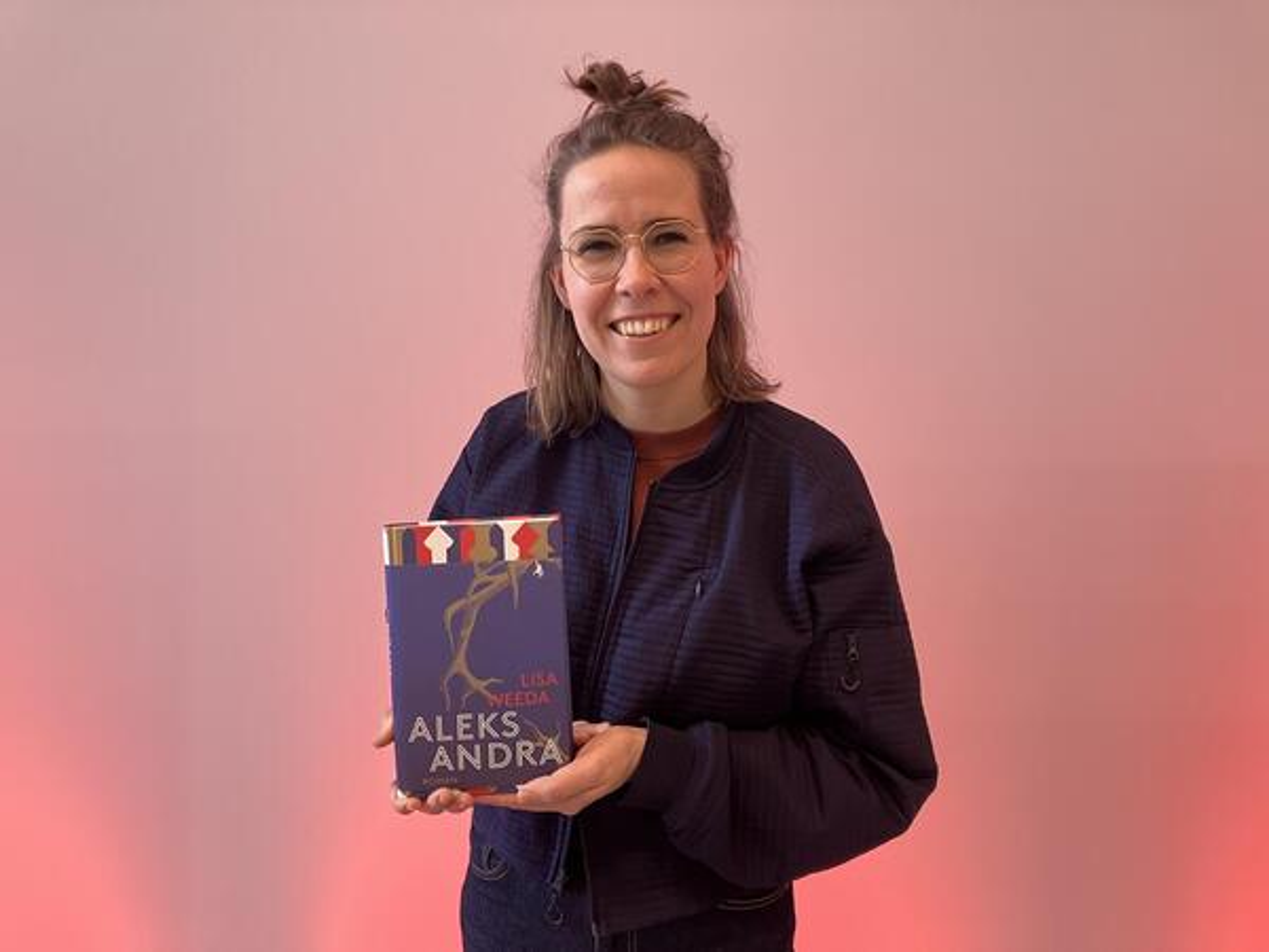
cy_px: 476
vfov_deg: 49.7
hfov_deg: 63.4
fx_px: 1026
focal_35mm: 28
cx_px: 634
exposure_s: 1/50
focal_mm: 3.99
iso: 160
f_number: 1.8
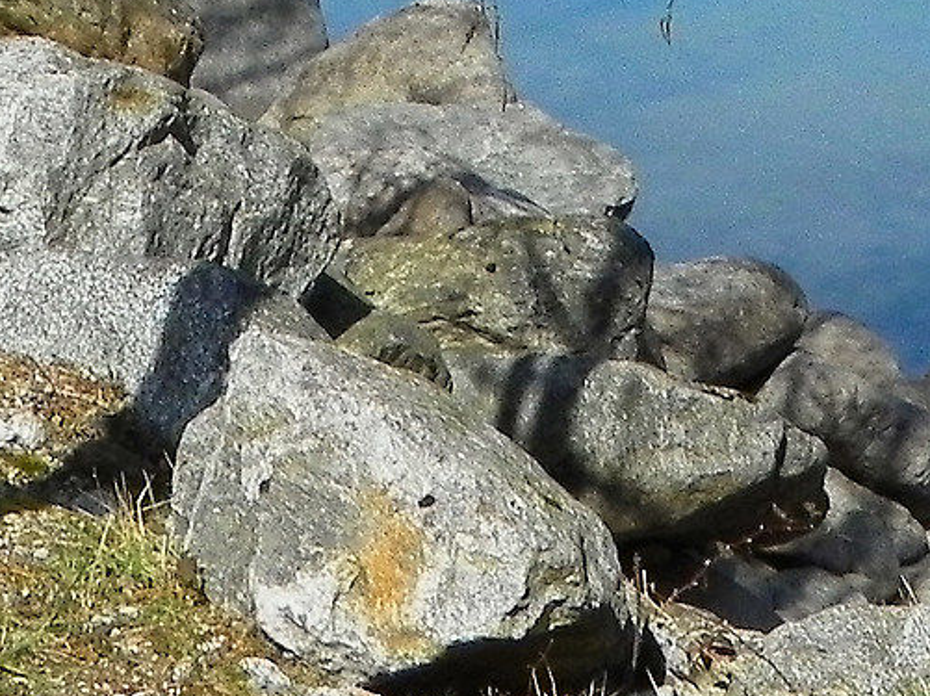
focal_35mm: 163
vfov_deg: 8.4
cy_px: -894
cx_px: 455
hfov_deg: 12.1
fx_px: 4376
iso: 100
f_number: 6.3
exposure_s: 1/400
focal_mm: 6.1
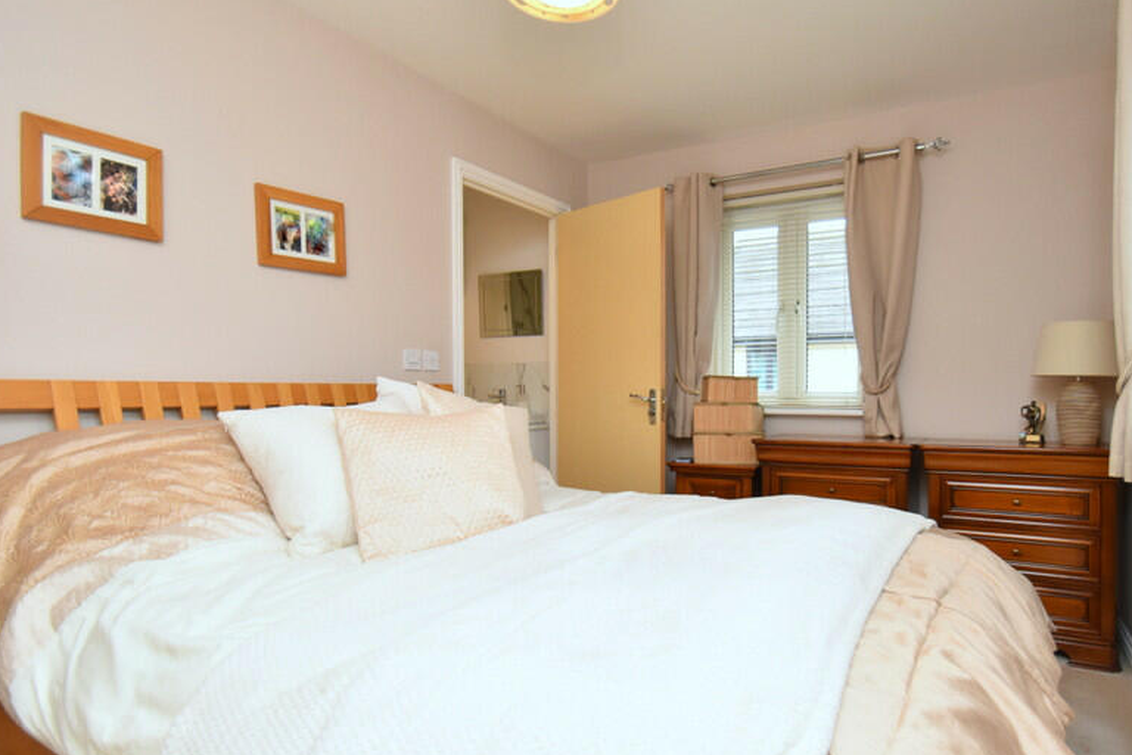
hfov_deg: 83.0
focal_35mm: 20
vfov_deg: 61.9
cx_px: 677
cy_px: 369
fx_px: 629
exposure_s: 1/125
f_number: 4
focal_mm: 10
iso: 800
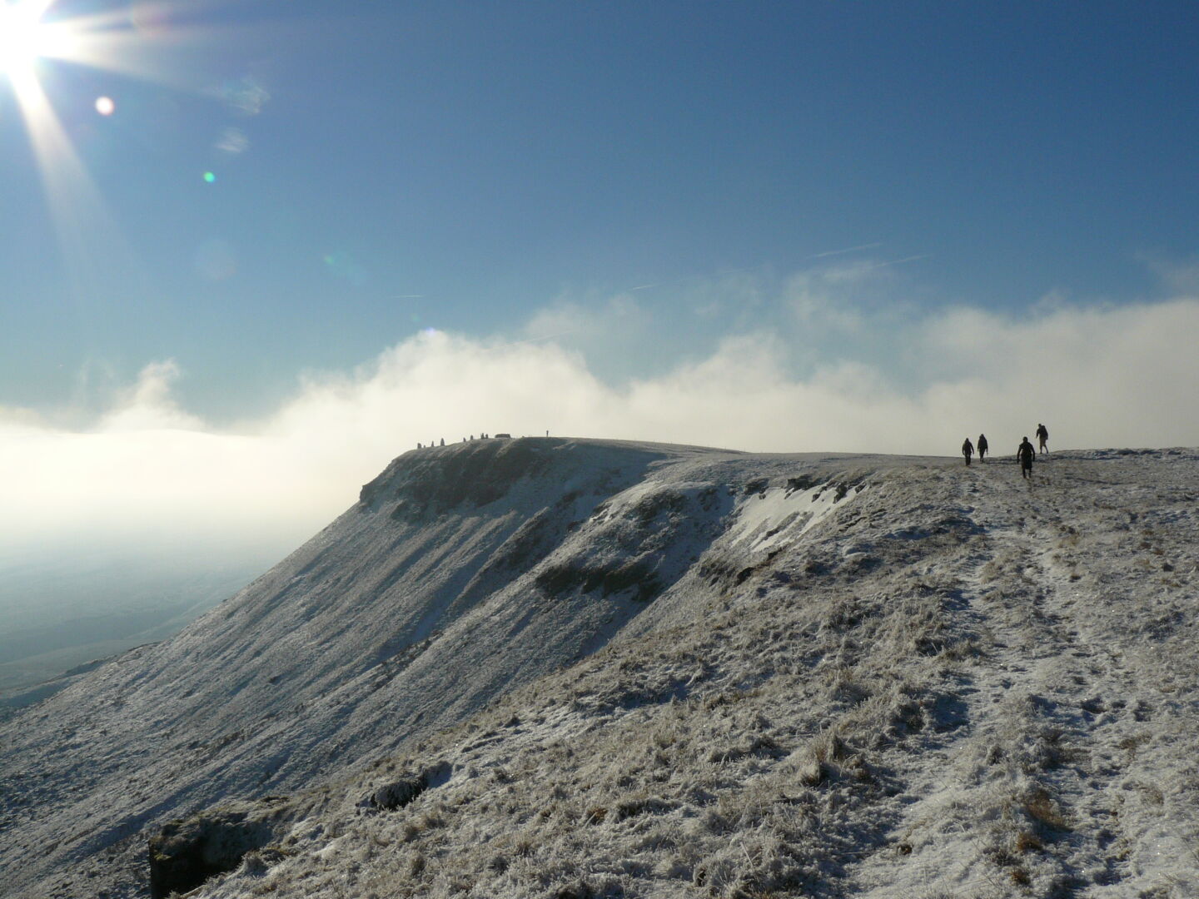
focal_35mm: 36
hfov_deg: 51.4
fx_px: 1247
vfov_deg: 39.7
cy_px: 450
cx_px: 600
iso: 100
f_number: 8
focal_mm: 6
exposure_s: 1/800
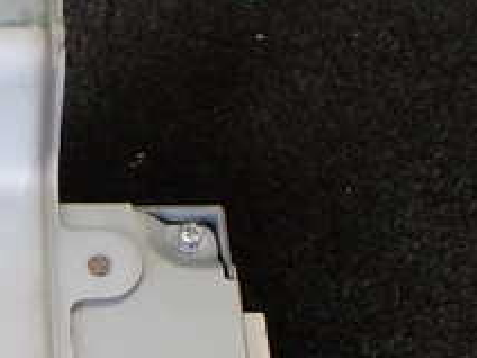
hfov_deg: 21.9
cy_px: 378
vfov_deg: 16.9
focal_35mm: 85
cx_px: -29
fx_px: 1171
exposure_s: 1/125
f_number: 2.3
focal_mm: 5.4
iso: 200
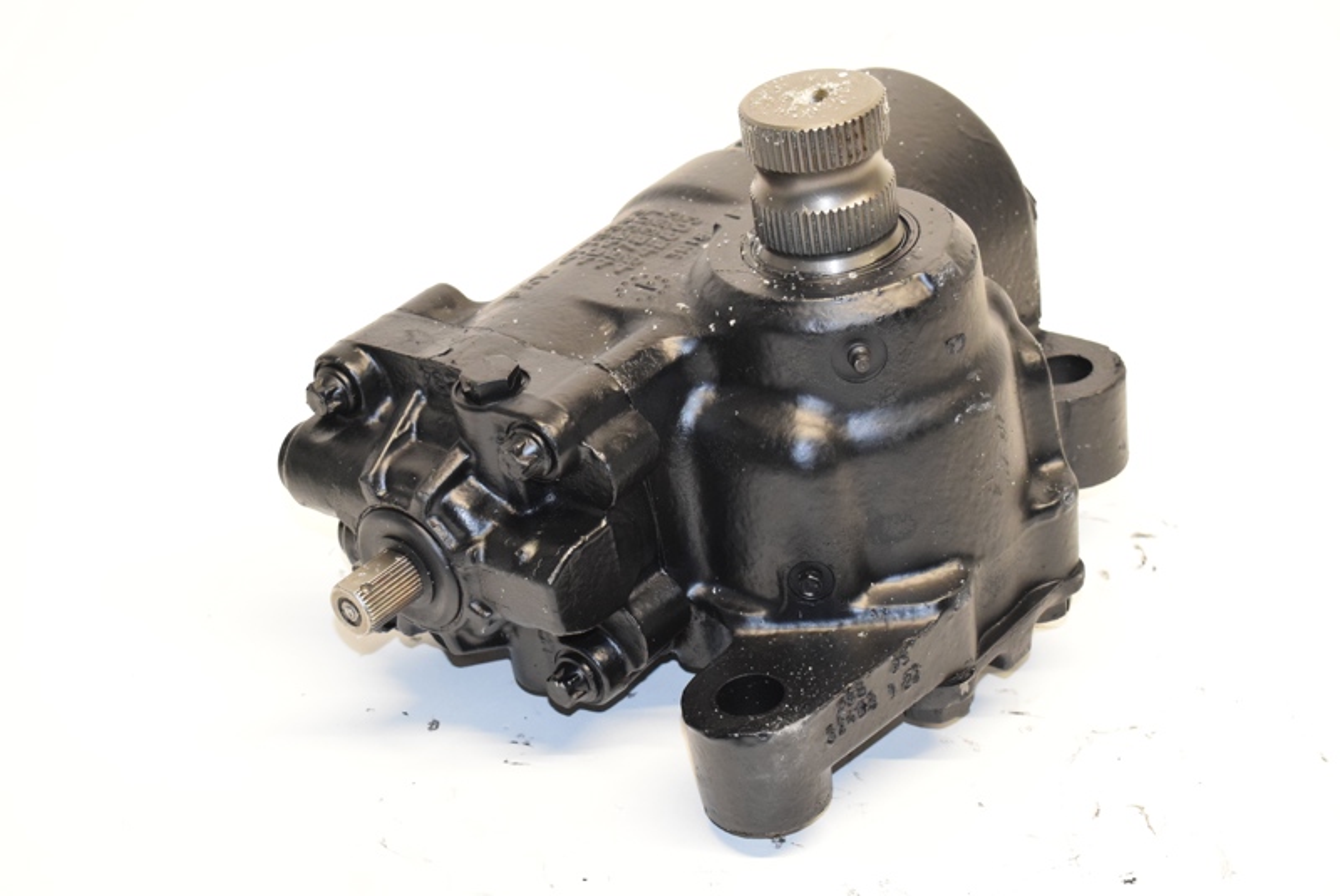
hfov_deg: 28.0
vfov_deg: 19.0
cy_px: 448
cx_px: 670
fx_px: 2682
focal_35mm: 72
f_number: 8
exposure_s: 1/200
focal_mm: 48
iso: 3200
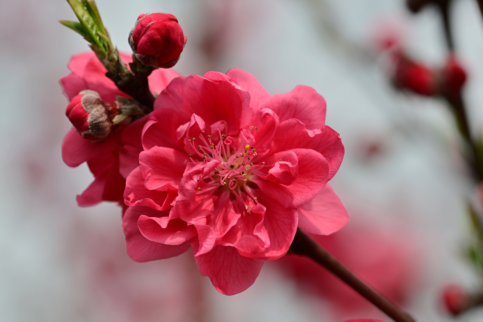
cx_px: 242
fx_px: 2012
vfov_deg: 9.1
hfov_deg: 13.7
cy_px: 161
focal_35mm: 150
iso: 100
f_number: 8
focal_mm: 150
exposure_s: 1/400
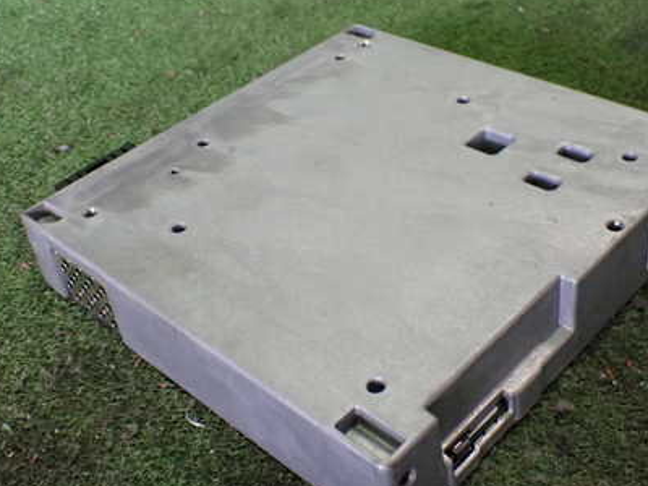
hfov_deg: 42.0
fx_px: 842
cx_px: 360
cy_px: 238
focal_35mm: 45
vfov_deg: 32.2
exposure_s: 1/125
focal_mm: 5.4
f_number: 2.3
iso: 800
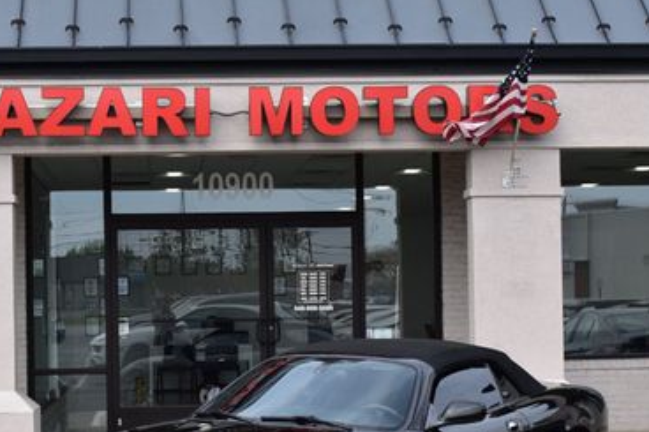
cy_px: 300
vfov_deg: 16.8
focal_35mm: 81
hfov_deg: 25.0
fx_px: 1457
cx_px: 249
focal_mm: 31
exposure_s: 1/400
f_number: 11
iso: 400
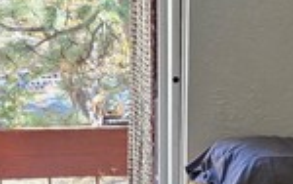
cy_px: 211
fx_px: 831
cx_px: 217
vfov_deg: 12.4
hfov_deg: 19.9
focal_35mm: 104
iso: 100
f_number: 1.8
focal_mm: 5.4
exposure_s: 1/120
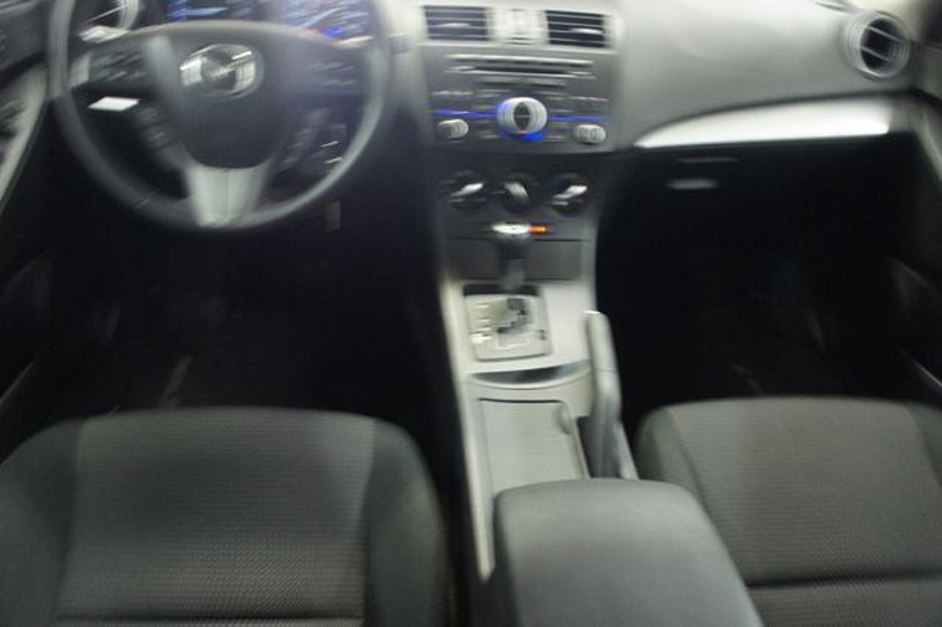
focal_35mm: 27
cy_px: 314
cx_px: 471
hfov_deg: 67.4
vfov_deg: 47.9
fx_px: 706
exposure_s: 1/25
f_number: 3.5
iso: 1600
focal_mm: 18
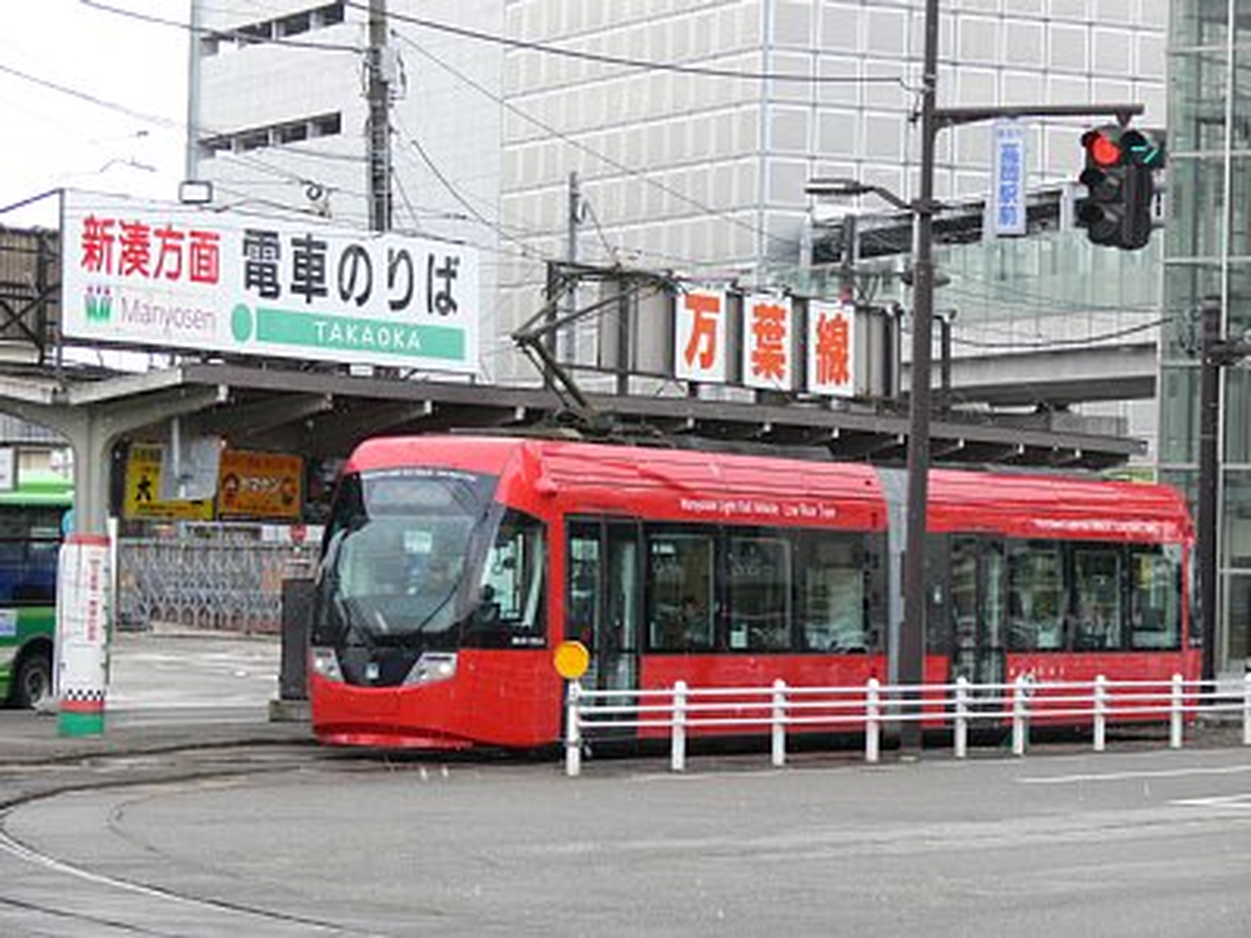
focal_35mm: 124
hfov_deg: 15.9
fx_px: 4481
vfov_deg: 12.0
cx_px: 626
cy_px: 469
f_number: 4.5
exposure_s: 1/100
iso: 80
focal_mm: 26.2
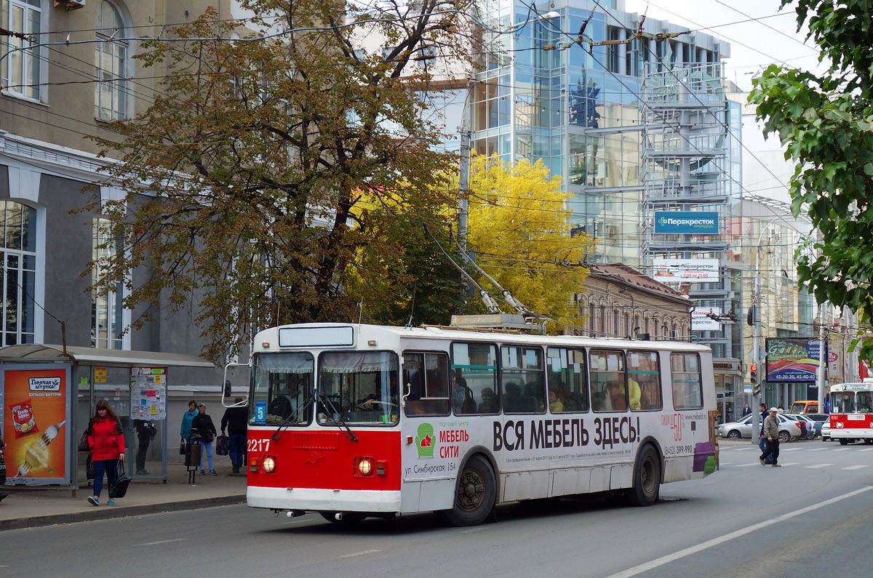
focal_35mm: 60
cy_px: 289
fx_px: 1452
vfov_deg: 22.5
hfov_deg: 33.5
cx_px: 436
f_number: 3.5
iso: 160
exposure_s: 1/500
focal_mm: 22.25
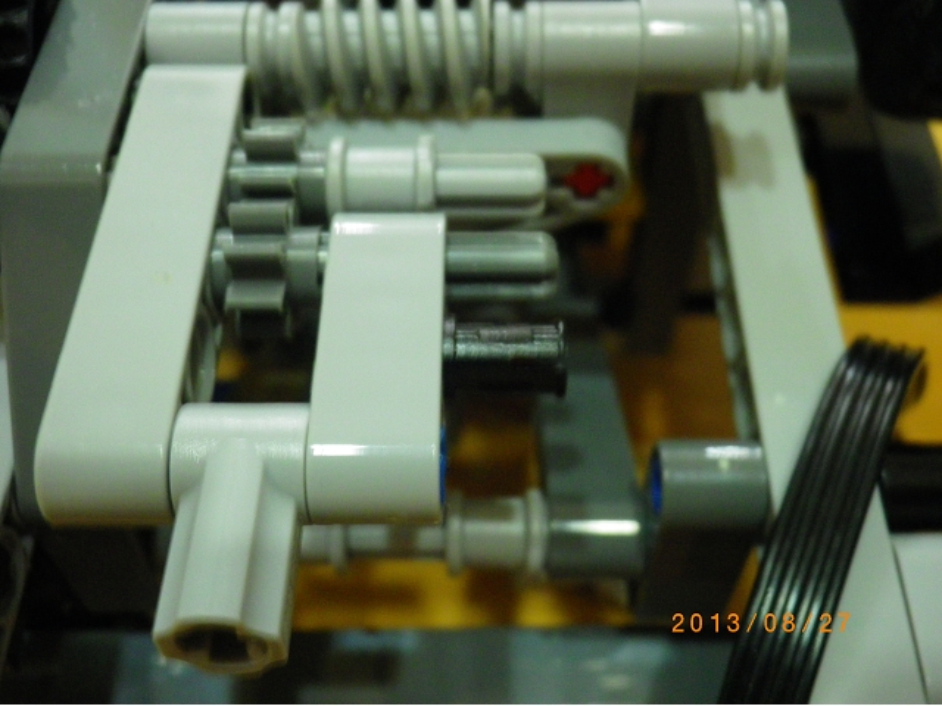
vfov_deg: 35.1
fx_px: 1116
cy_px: 353
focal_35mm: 41
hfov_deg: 45.8
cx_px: 471
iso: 400
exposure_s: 1/5
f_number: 3.9
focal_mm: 7.3
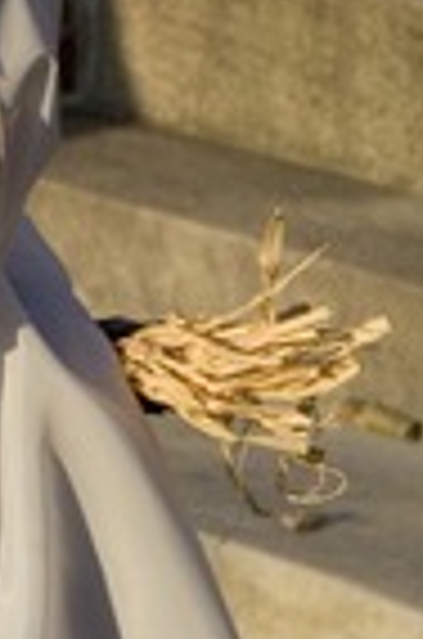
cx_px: -128
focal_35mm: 356
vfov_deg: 5.8
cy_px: 148
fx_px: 6305
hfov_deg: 3.8
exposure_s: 1/320
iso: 200
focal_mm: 70
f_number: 9
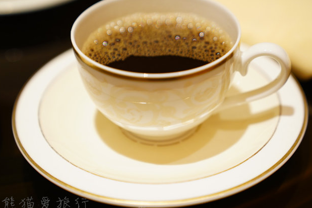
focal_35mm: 78
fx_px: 676
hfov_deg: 26.0
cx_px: 171
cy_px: 99
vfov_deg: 17.5
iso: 1000
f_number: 2.8
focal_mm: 70
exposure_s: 1/80
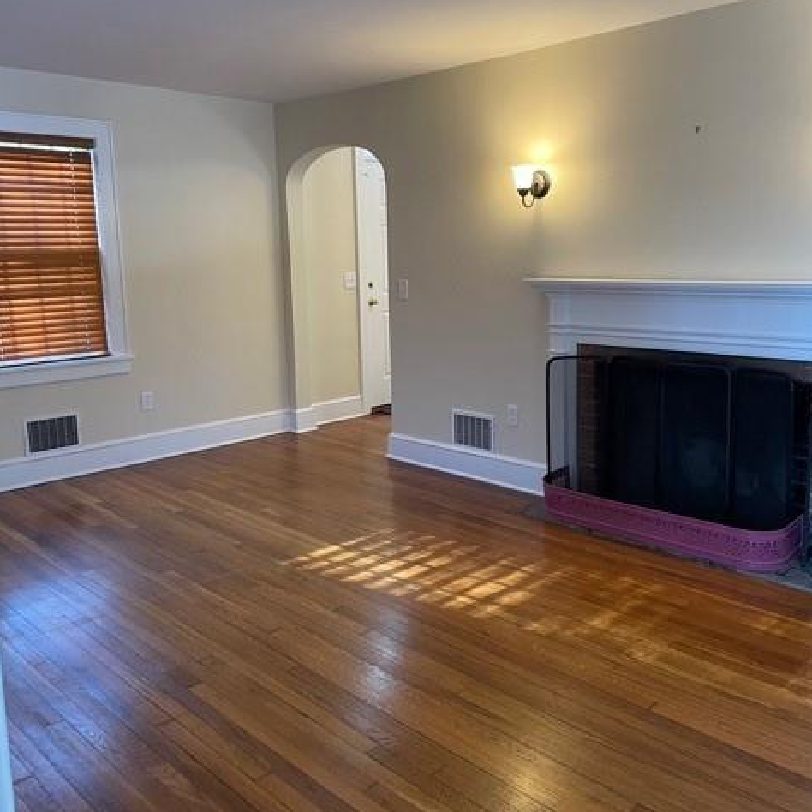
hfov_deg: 52.5
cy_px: 377
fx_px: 823
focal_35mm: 31
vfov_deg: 52.5
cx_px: 408
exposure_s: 1/60
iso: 125
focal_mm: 4.2
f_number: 1.6
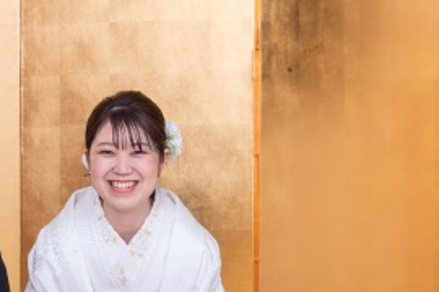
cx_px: 28
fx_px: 1805
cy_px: 159
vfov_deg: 9.3
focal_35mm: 148
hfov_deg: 13.7
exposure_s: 1/125
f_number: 4
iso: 400
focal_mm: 50
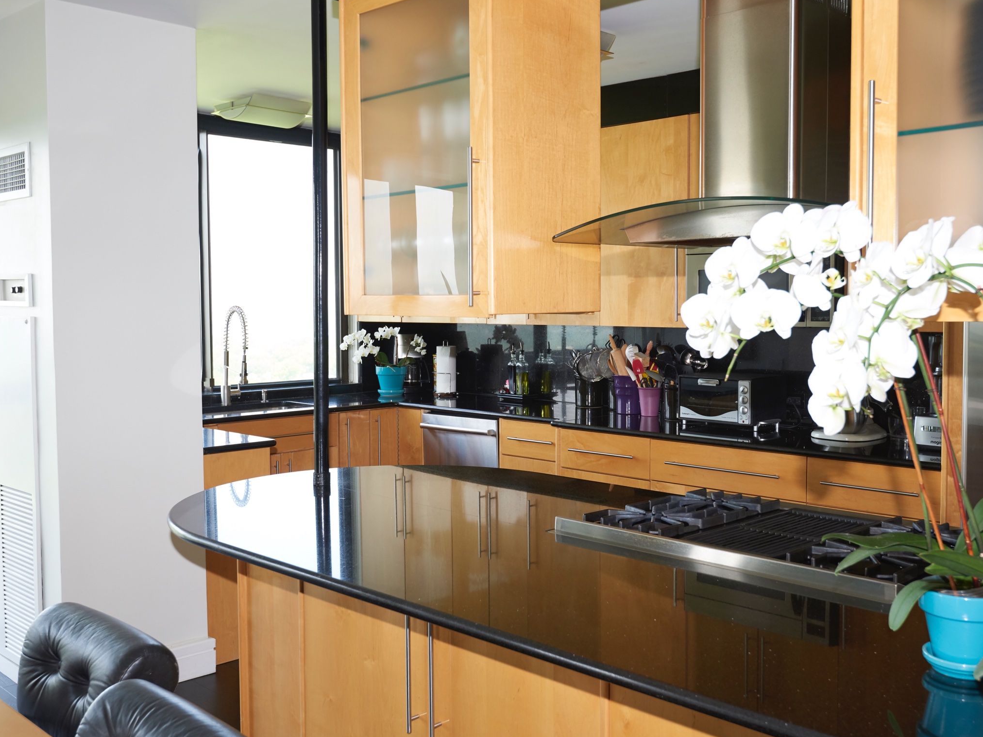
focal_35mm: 35
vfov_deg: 40.7
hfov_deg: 52.6
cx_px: 500
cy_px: 368
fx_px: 994
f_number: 8
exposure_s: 1/60
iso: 640
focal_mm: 32
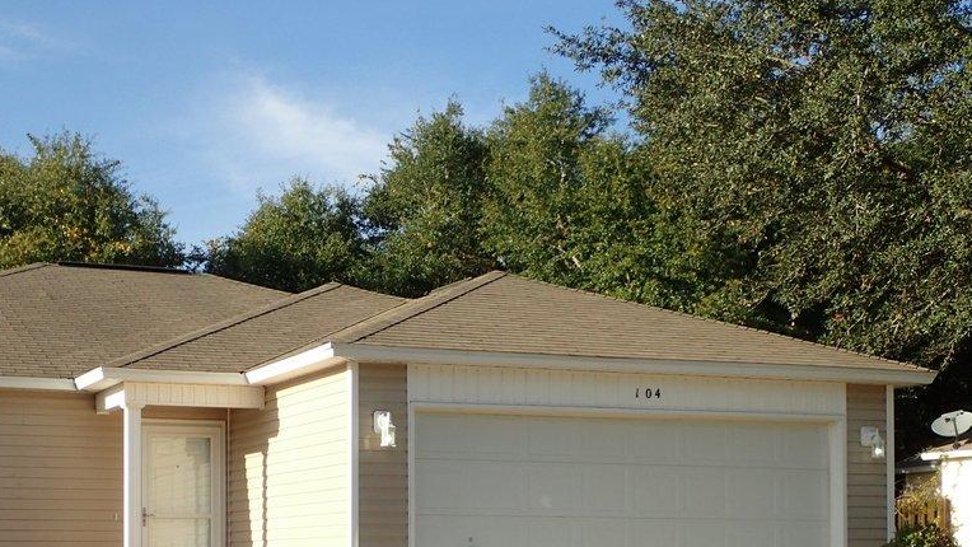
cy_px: 529
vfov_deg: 18.1
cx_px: 308
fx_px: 1676
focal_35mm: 65
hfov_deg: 32.0
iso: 100
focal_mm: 6.86
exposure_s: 1/500
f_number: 3.5
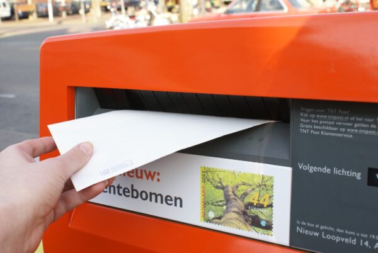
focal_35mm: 52
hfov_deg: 37.8
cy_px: 126
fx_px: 552
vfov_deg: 25.8
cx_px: 189
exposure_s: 1/80
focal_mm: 35
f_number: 9
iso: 100
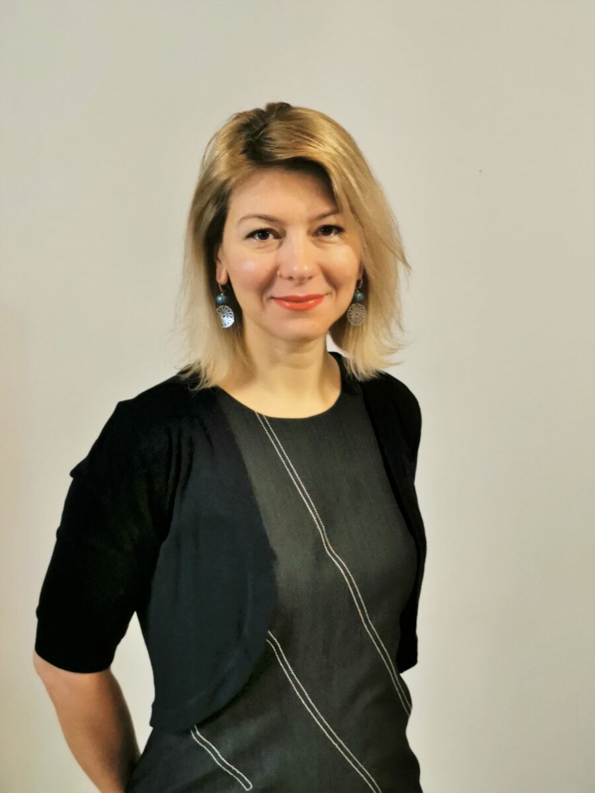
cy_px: 396
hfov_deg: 27.0
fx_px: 1238
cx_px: 298
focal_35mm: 54
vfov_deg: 35.5
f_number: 1.6
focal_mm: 5.56
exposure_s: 1/60
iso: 250
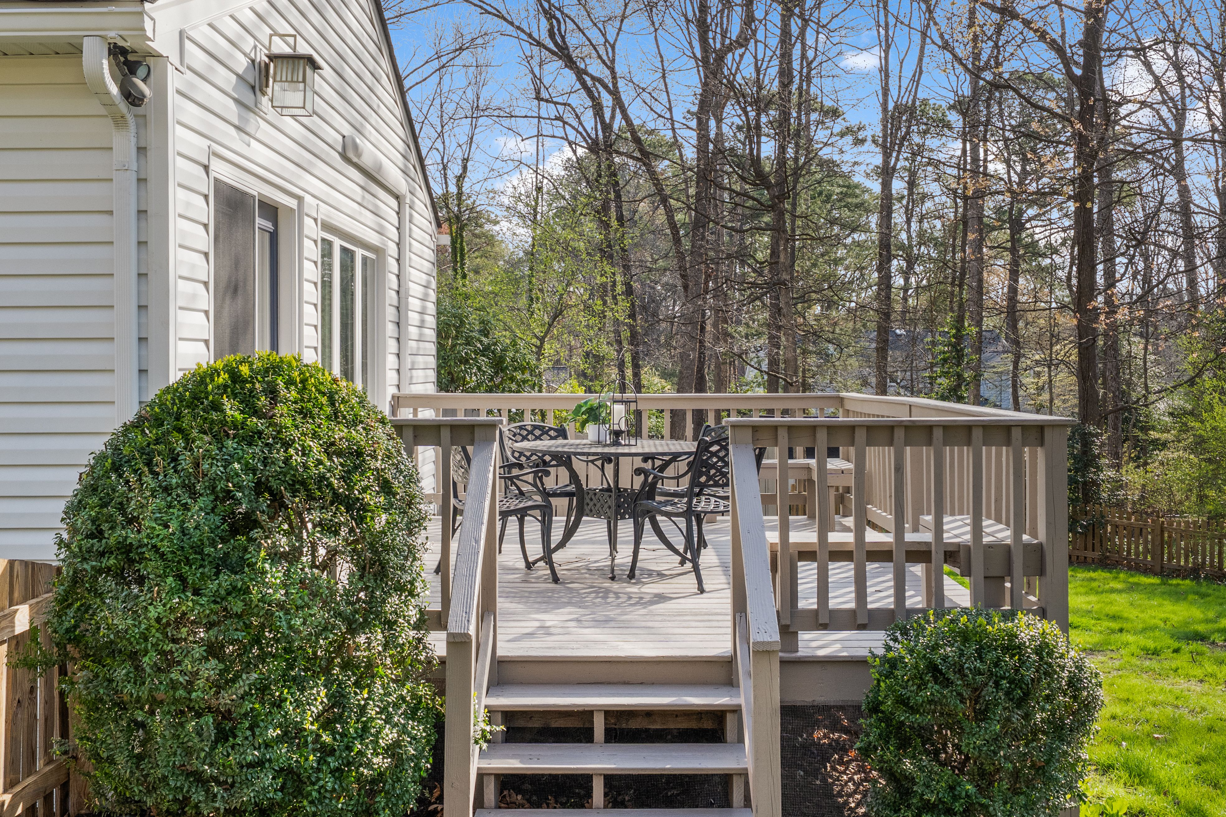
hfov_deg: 53.1
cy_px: 408
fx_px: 1226
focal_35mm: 36
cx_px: 613
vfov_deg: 36.9
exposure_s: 1/1600
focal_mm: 24
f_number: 11
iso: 1250
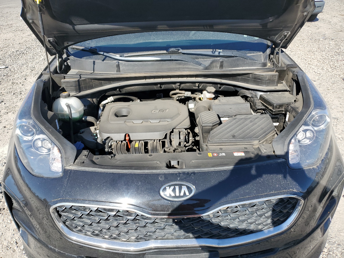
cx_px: 172
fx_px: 258
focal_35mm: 26
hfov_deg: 67.3
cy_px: 129
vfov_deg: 53.1
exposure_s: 1/1429
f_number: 1.5
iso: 50
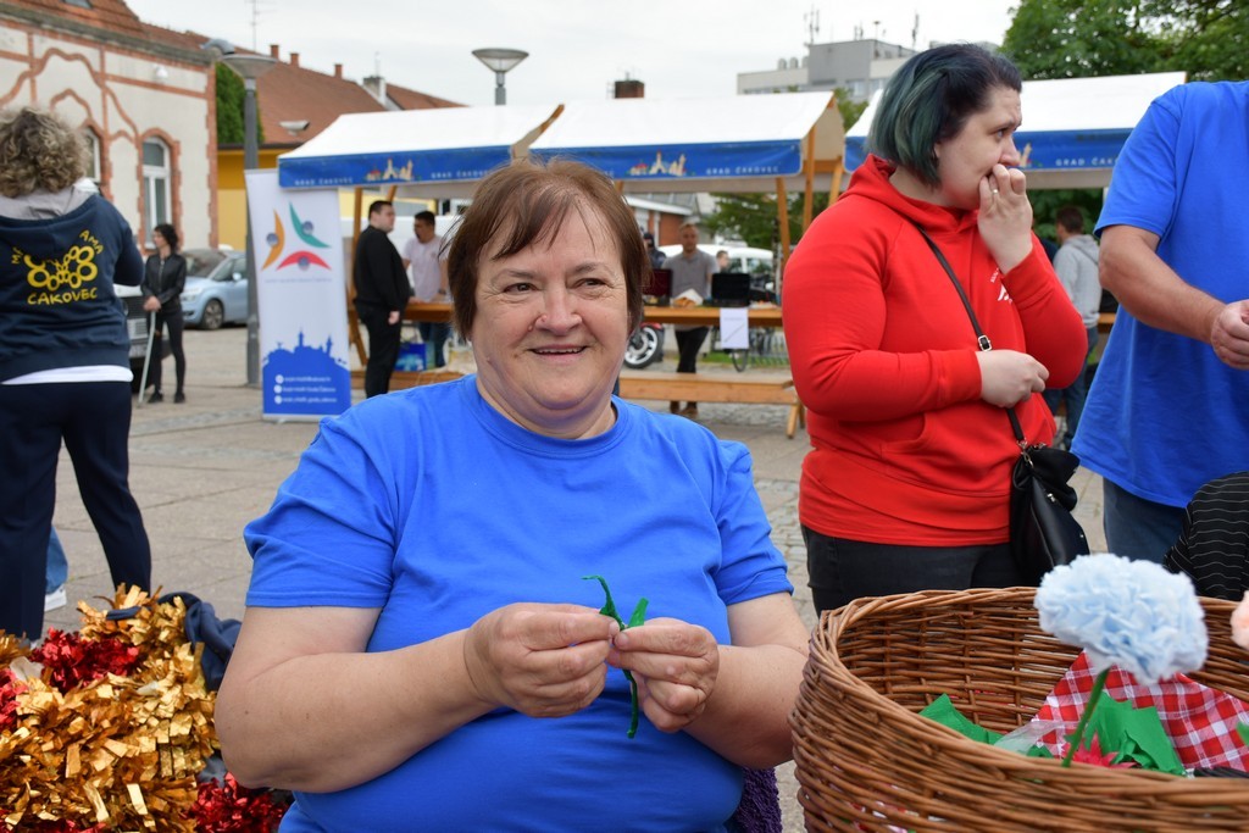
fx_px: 1353
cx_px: 624
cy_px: 416
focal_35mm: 39
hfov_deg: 49.5
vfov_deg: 34.2
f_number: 5.6
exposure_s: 1/250
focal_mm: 26
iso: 220
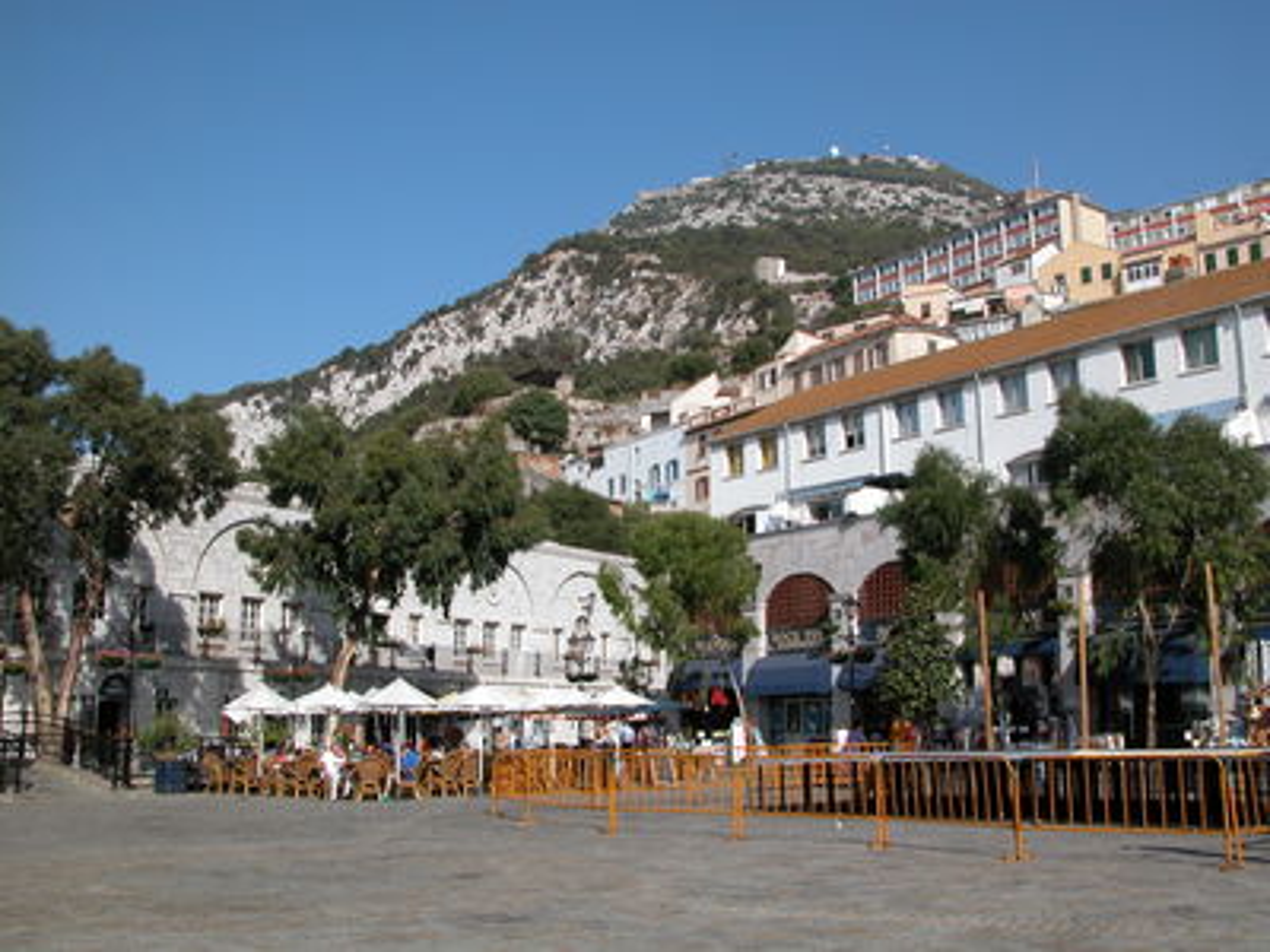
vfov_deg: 40.7
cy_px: 476
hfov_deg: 52.6
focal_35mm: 35
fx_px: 1284
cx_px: 635
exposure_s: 1/355
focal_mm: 8.9
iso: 100
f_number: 7.1
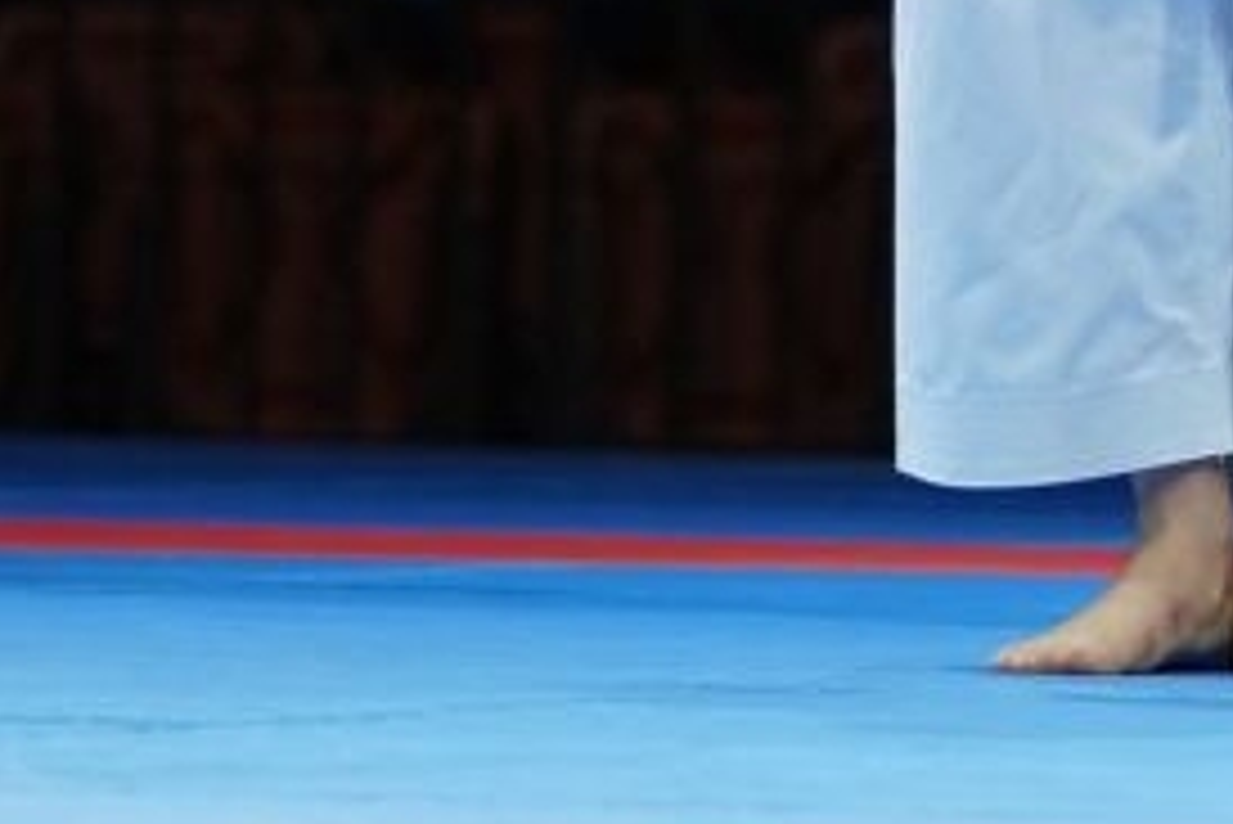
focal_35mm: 690
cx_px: 1953
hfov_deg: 3.0
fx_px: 23644
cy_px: -959
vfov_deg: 2.0
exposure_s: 1/500
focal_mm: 105
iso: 640
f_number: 2.8
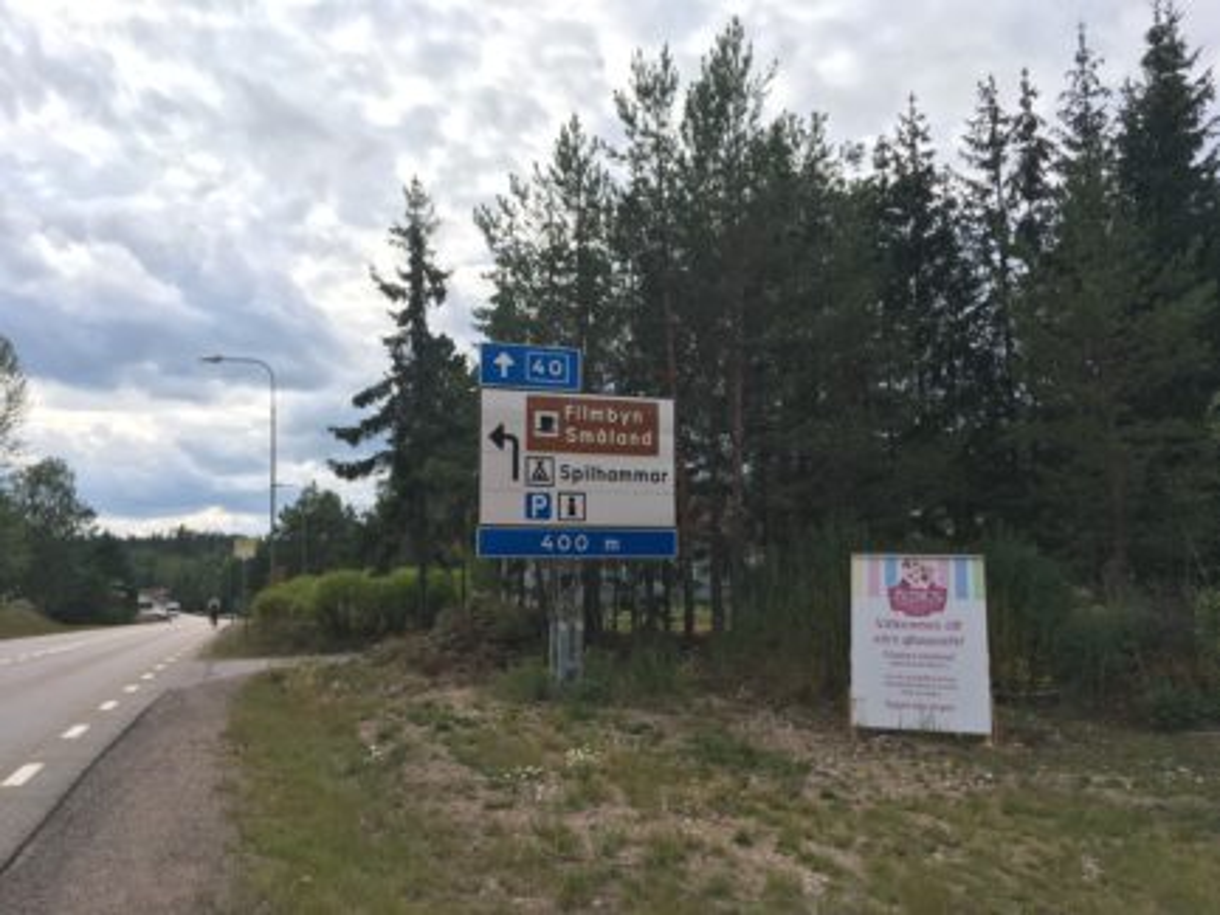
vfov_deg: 48.2
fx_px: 1022
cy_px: 458
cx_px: 610
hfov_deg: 61.6
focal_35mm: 29
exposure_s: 1/1261
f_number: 2.2
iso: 25
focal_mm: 4.15
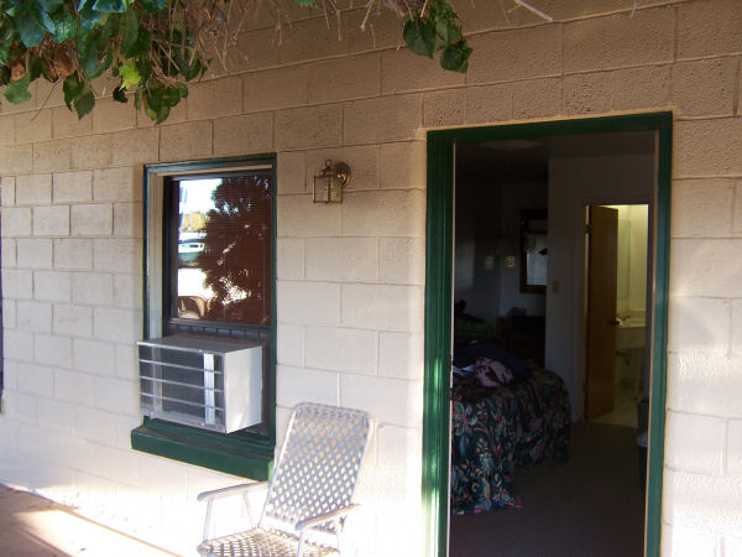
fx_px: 707
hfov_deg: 55.4
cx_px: 371
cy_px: 278
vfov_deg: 42.9
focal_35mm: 33
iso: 80
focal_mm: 5.5
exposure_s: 1/30
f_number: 3.4
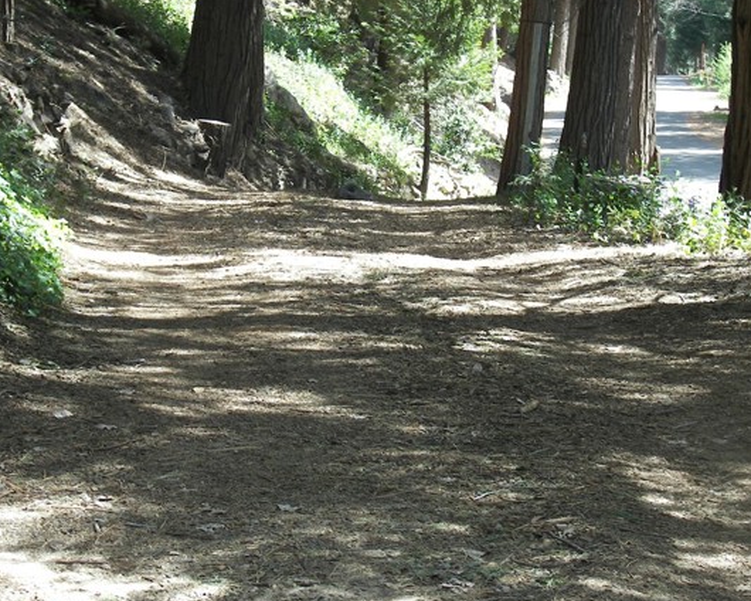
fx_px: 2801
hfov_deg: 15.3
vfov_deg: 12.2
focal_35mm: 126
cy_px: 336
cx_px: 316
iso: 50
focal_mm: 17.8
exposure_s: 1/80
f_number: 3.2
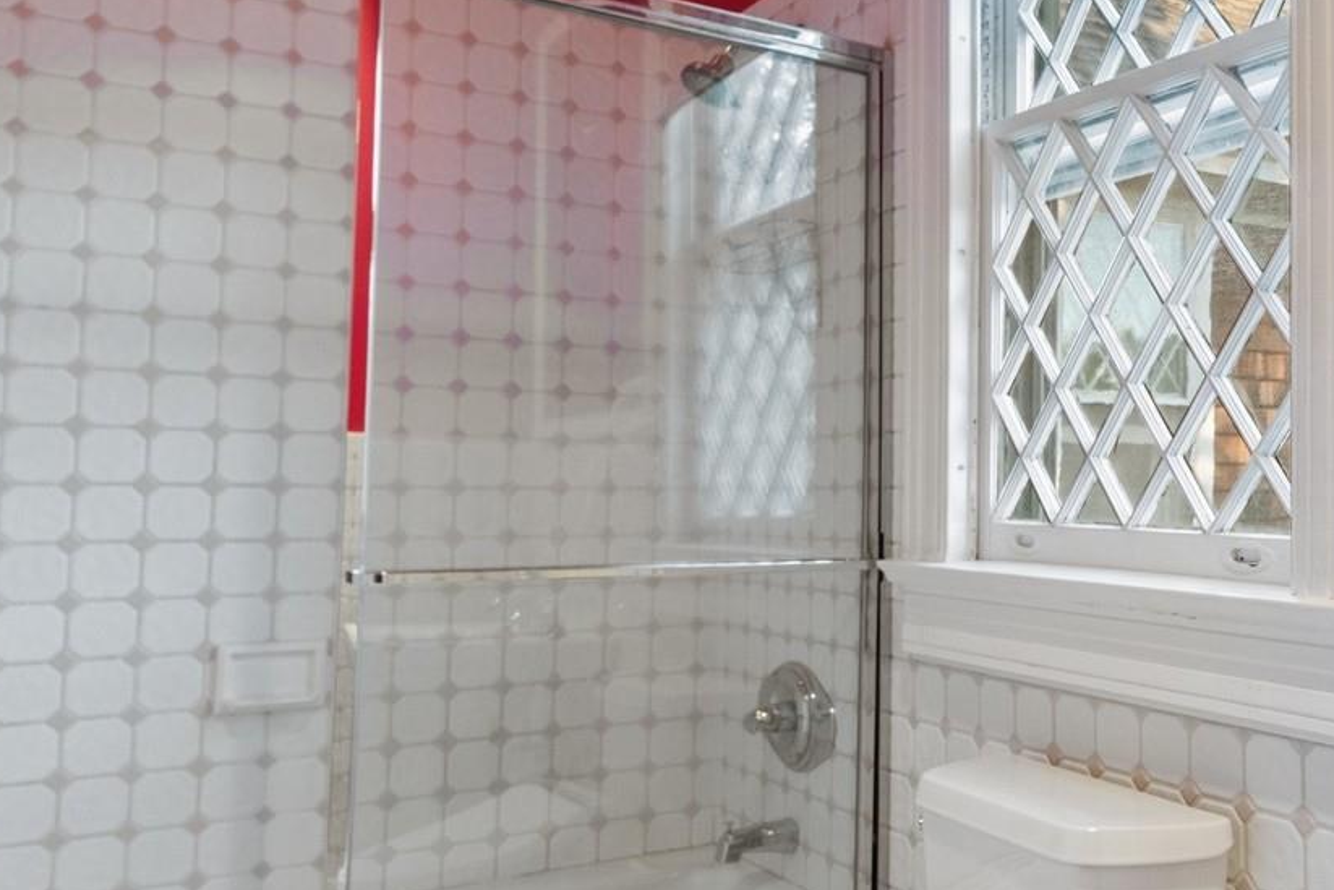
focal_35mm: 35
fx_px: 1297
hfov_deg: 50.5
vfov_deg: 37.7
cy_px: 548
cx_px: 1099
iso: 800
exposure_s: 1/13
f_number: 8
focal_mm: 16
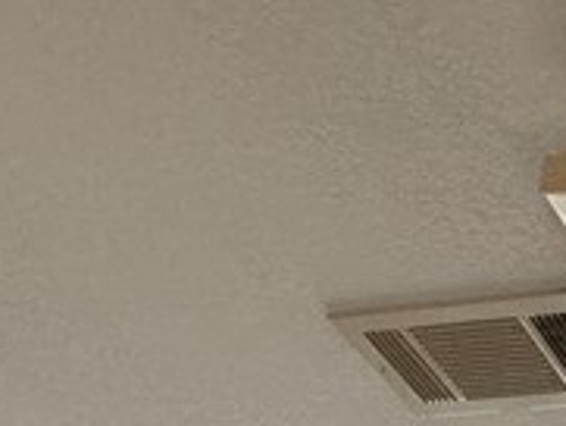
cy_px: 1052
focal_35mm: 79
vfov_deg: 13.3
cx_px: 935
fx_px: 1293
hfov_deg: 19.9
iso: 250
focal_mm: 2.22
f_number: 2.2
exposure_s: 1/99
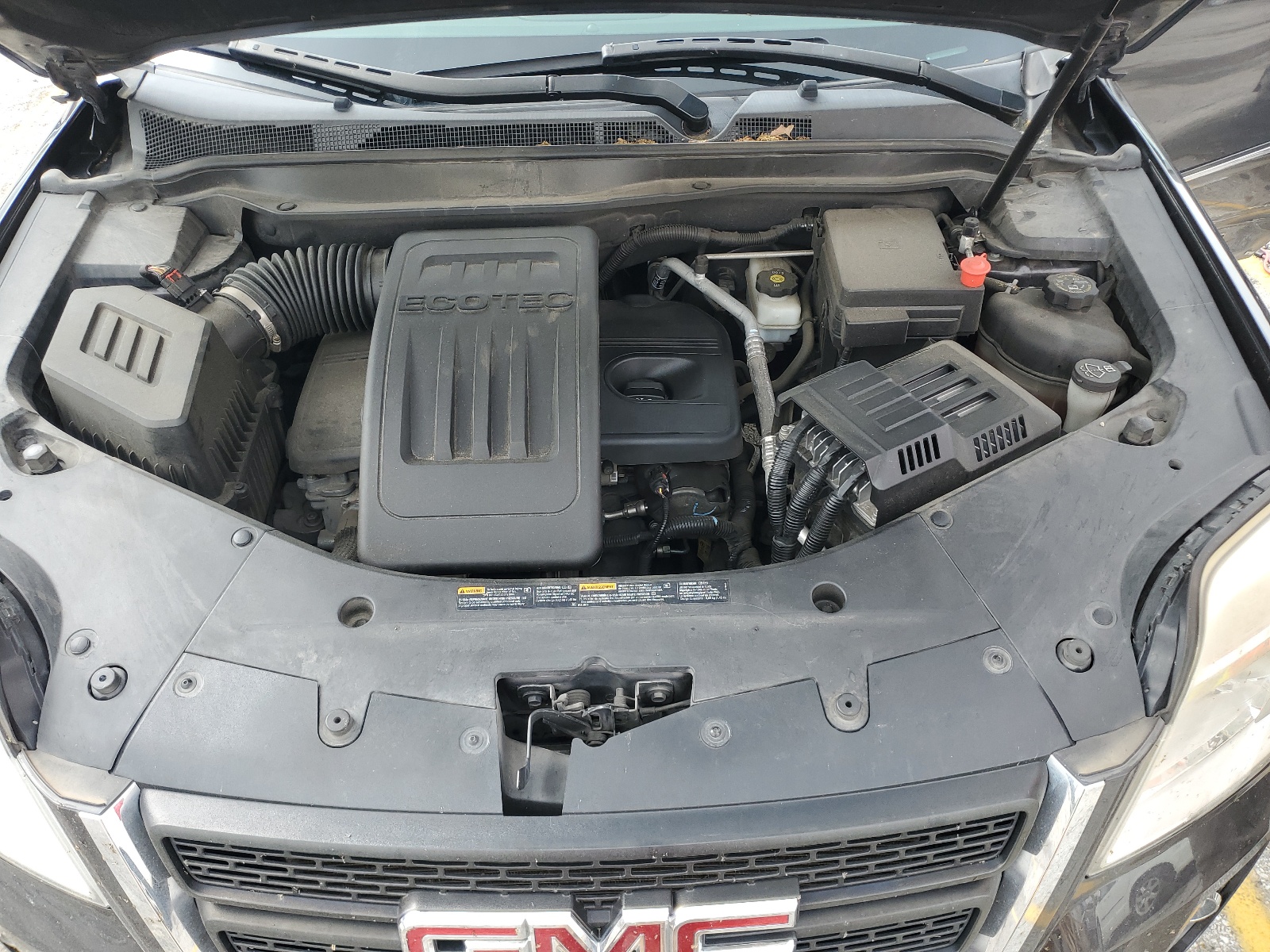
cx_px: 635
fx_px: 954
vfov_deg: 53.1
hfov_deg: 67.3
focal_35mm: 26
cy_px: 476
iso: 50
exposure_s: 1/263
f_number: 1.5
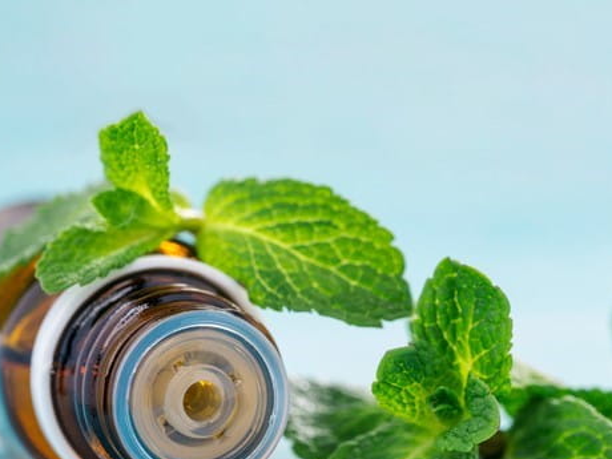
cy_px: 252
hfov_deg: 12.8
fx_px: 2723
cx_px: 297
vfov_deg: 9.6
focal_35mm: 154
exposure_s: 1/1.67
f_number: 5
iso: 160
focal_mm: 60
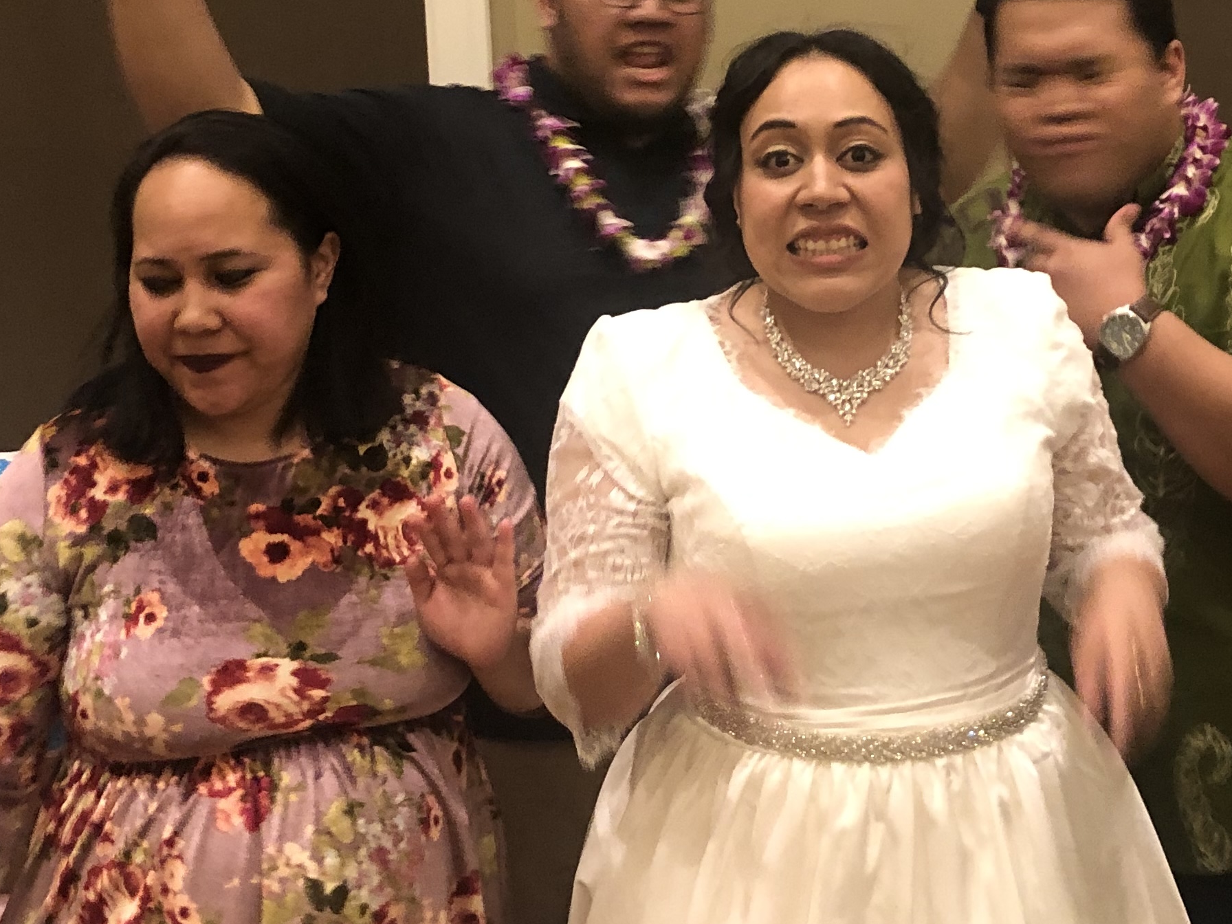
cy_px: 147
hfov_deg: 30.5
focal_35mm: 63
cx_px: 797
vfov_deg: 22.9
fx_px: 2242
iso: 320
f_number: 1.8
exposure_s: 1/30
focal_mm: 4
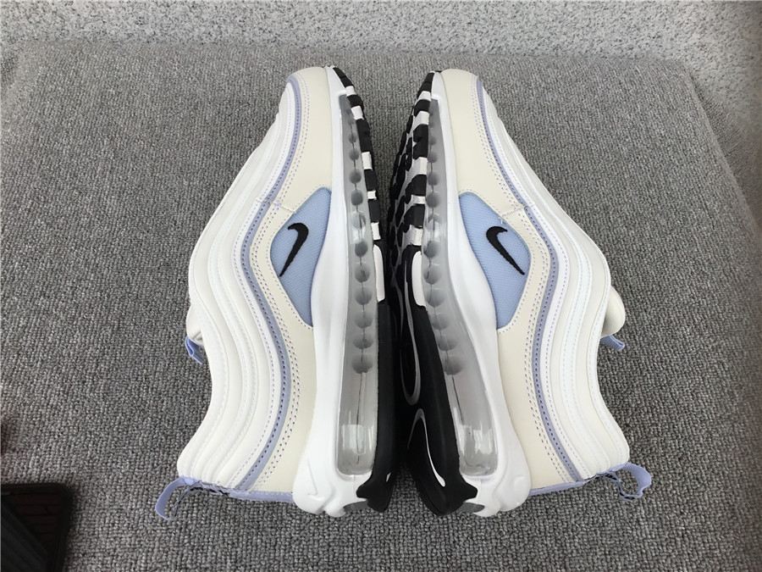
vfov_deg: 45.4
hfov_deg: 58.4
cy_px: 286
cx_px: 381
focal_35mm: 31
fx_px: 682
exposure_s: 1/184
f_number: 2.4
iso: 25
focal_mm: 3.3
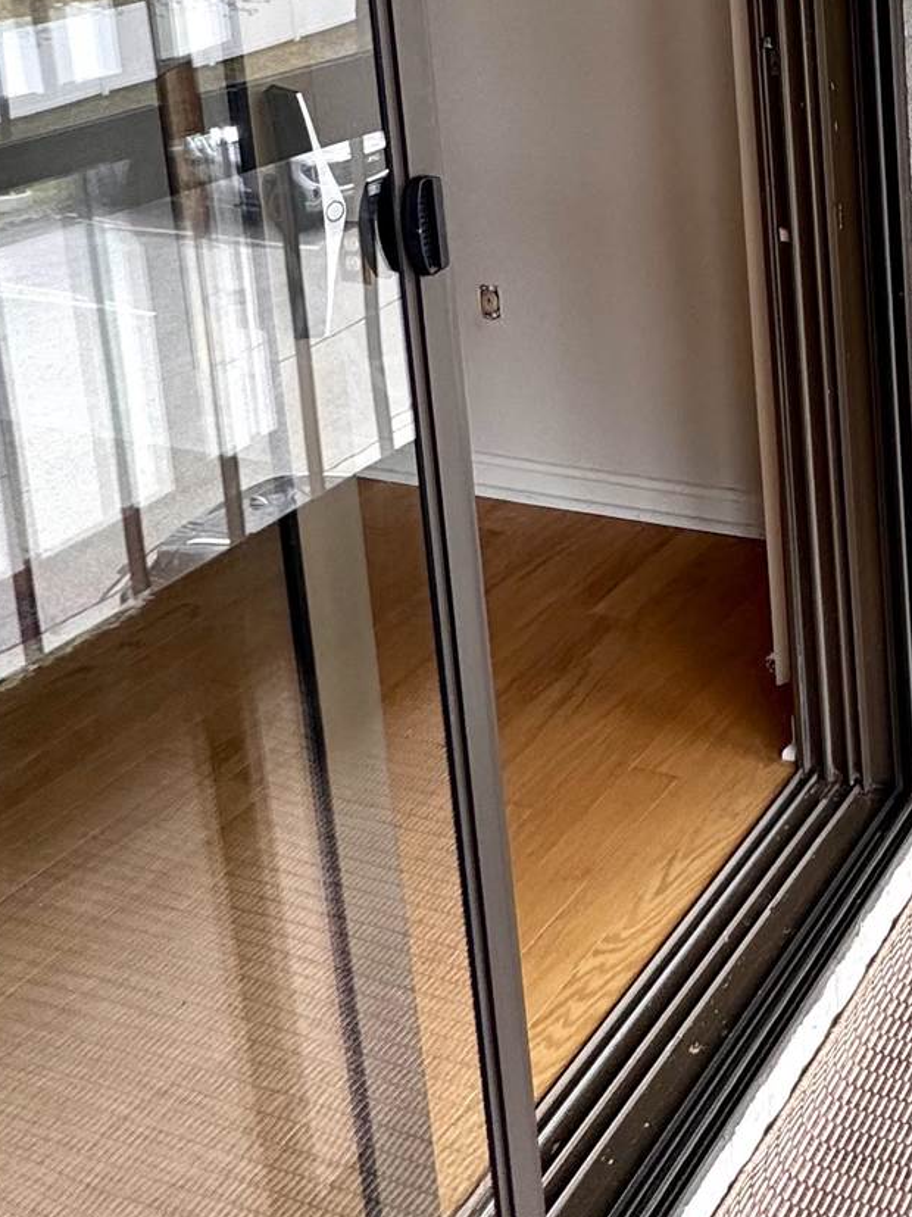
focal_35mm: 39
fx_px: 1370
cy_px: -62
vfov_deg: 40.4
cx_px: 1205
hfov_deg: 29.3
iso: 40
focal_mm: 2.22
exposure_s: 1/175
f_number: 2.2
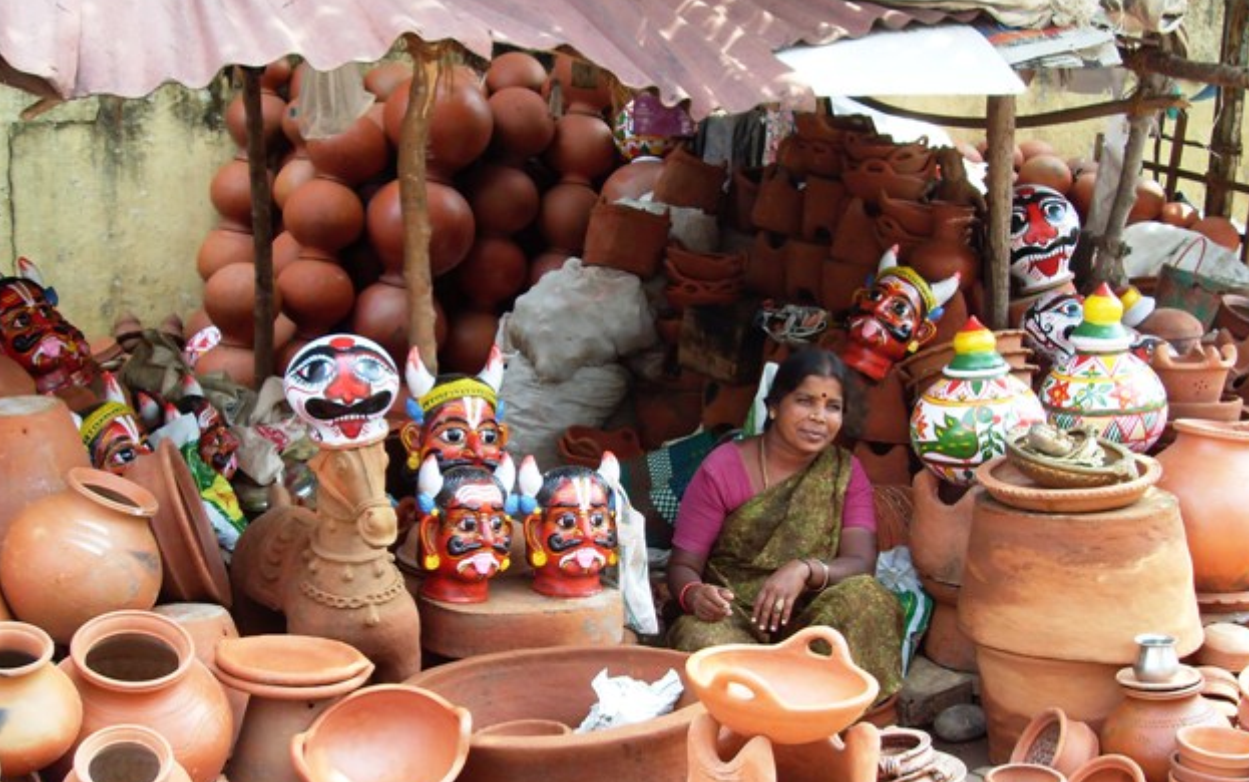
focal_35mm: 45
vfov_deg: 28.5
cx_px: 720
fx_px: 1532
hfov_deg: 44.2
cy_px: 510
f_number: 2.8
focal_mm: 6.3
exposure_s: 1/180
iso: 80
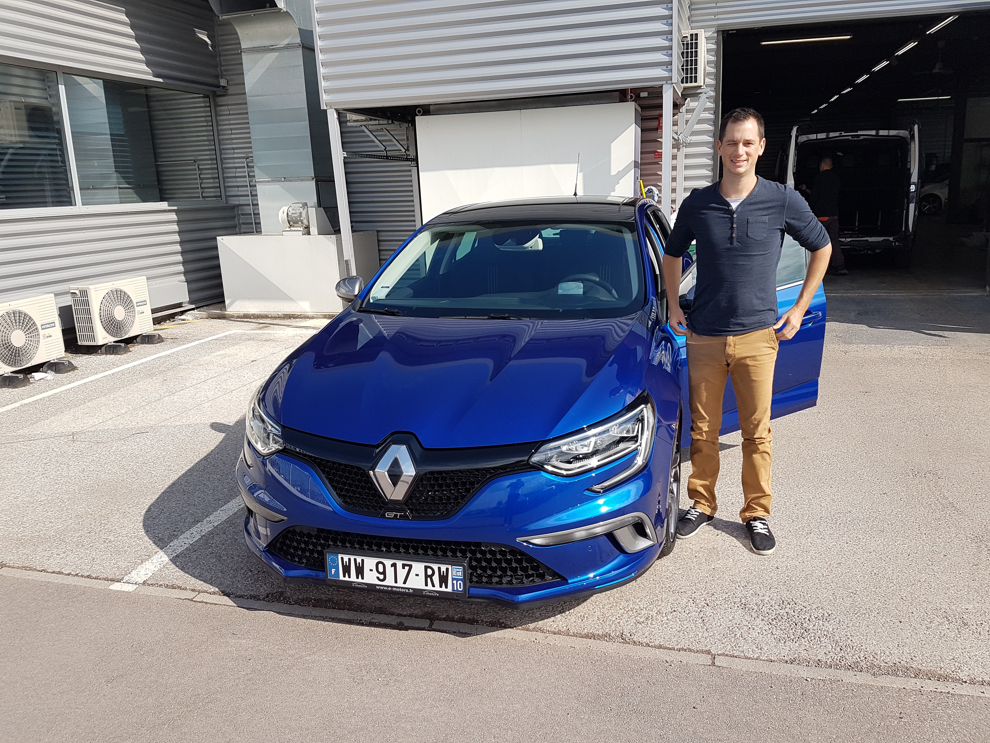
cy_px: 372
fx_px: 744
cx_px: 495
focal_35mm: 26
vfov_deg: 53.1
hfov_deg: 67.3
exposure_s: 1/1492
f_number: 1.7
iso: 40
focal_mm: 4.2
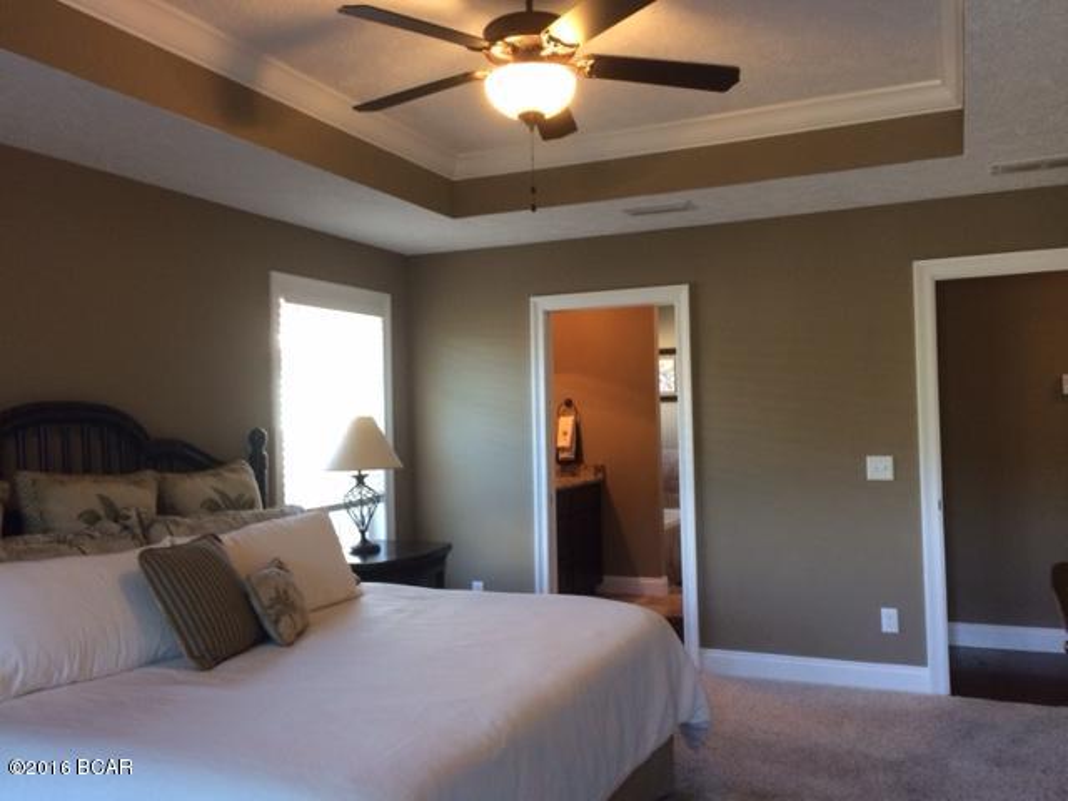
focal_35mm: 29
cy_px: 400
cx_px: 534
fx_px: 895
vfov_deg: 48.2
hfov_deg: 61.7
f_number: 2.2
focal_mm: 4.15
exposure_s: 1/30
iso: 125
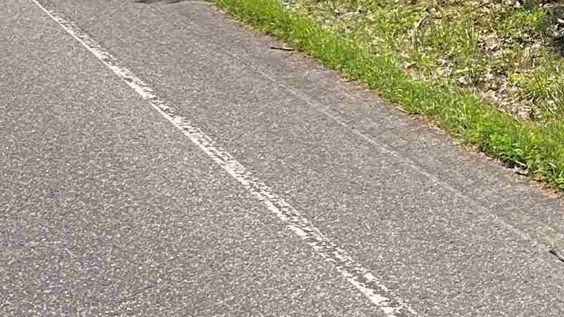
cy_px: -420
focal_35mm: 109
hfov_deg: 19.5
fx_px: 1630
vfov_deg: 9.9
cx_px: 434
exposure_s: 1/1923
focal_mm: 5.1
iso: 50
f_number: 1.6
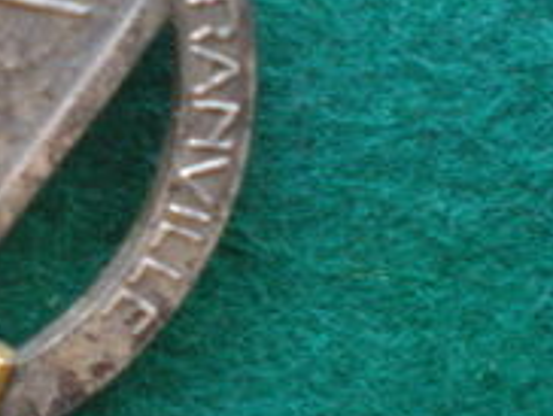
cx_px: -122
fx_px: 1600
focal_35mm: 100
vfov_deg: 14.8
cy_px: 152
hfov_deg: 18.5
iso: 400
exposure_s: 1/8
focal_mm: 6.3
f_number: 3.1
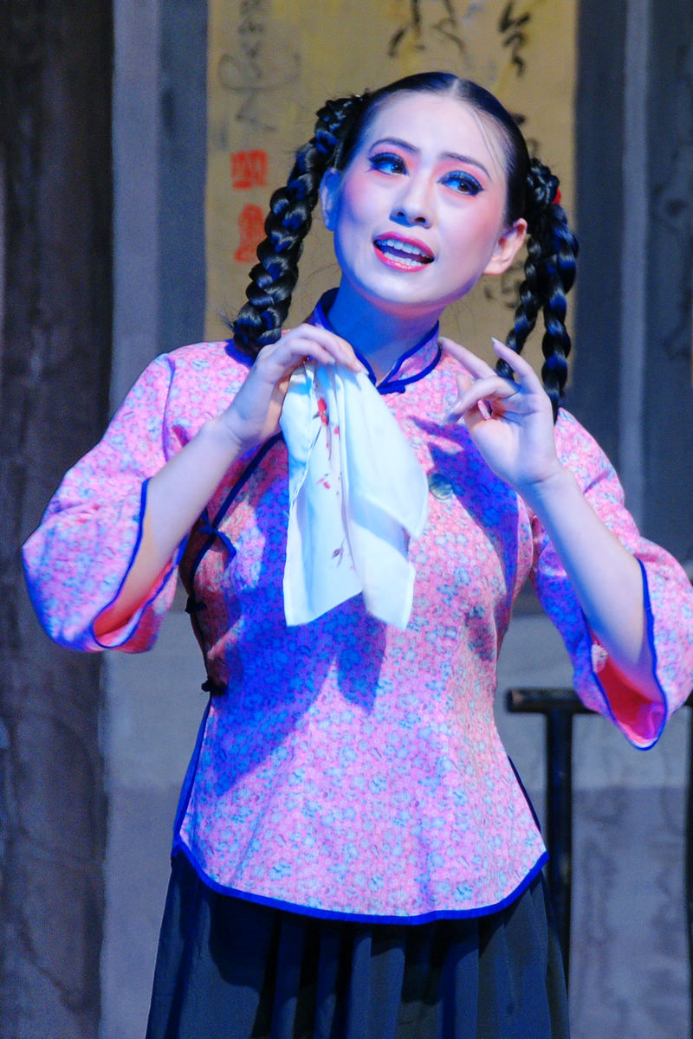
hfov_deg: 3.1
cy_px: 520
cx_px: 346
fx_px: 12993
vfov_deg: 4.6
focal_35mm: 450
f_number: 7.1
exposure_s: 1/60
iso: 250
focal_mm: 300
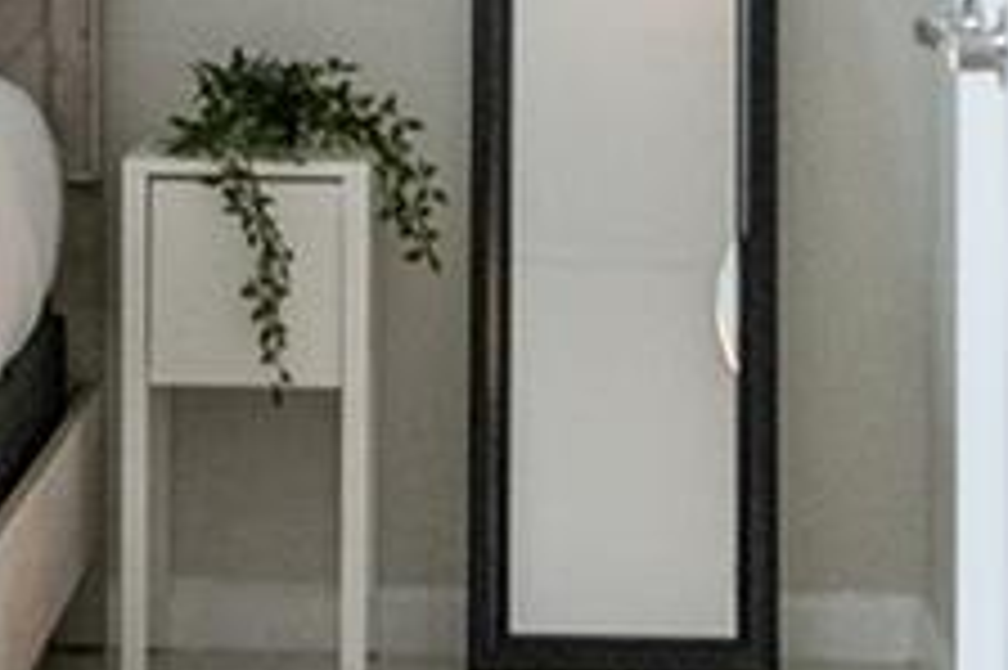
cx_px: 356
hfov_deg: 19.1
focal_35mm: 107
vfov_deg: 12.3
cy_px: -274
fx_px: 2994
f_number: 4
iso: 640
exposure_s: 1/125
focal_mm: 10
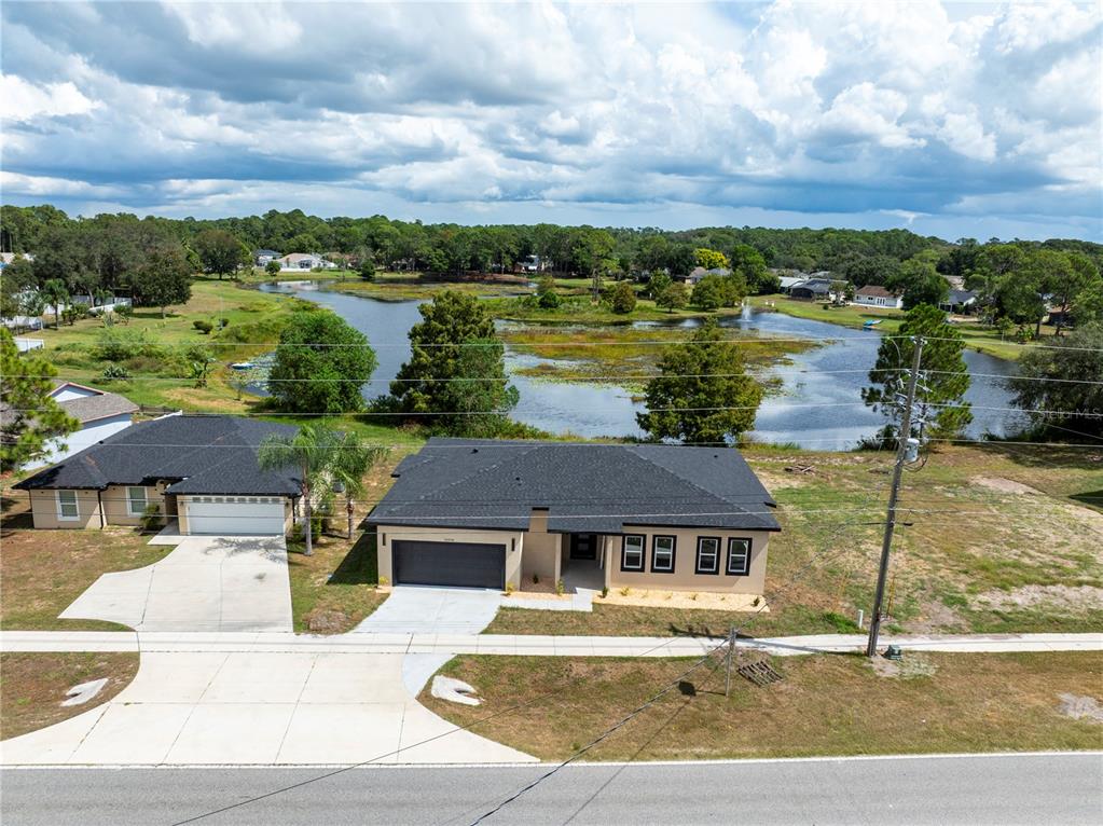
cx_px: 552
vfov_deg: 56.8
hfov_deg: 71.6
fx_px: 764
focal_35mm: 24
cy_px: 413
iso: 120
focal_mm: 12.29
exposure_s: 1/3200
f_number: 2.8
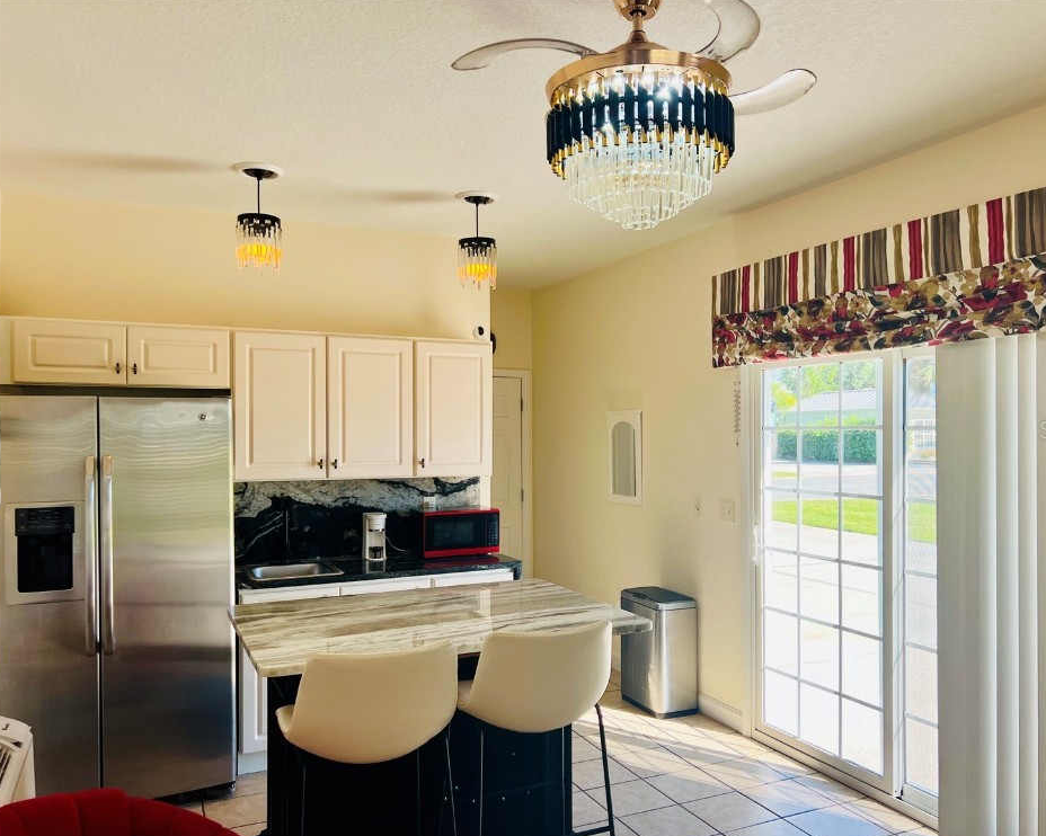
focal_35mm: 28
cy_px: 429
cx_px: 569
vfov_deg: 51.5
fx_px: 867
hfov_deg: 62.1
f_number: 1.5
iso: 50
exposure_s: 1/397
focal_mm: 5.7
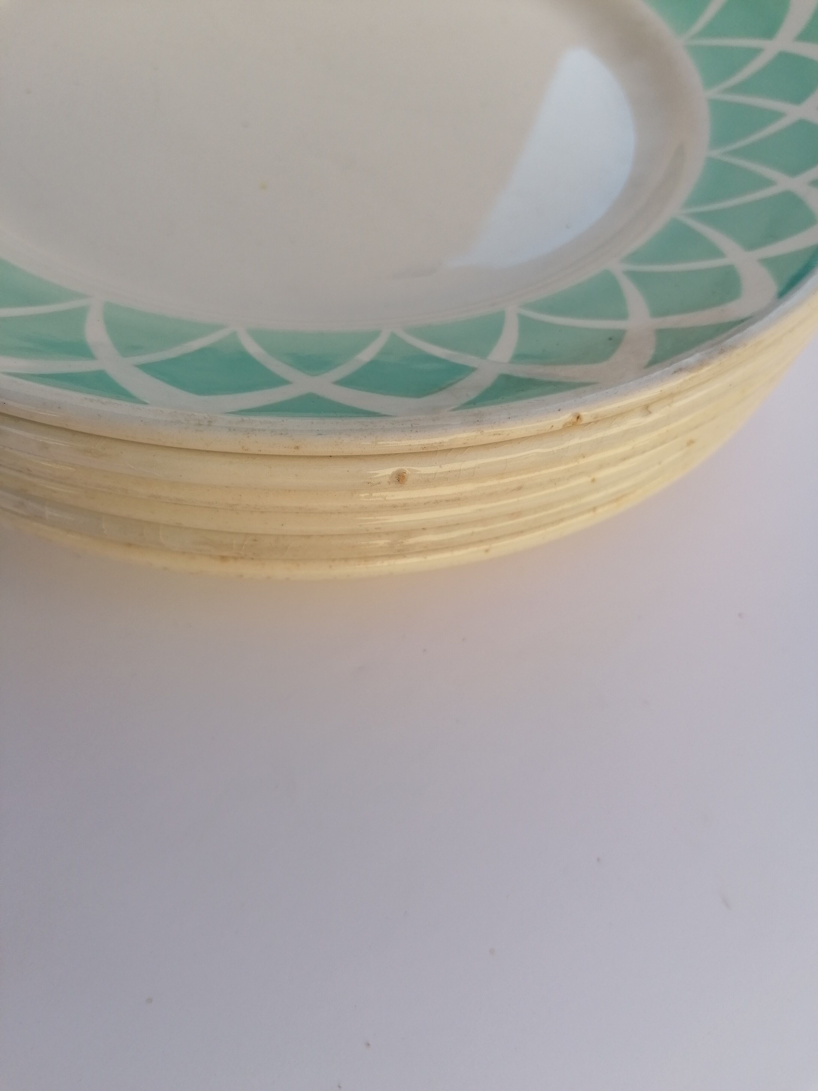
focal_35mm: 27
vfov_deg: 65.3
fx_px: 851
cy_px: 546
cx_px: 409
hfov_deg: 51.4
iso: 50
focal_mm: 3.62
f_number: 1.8
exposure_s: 1/374
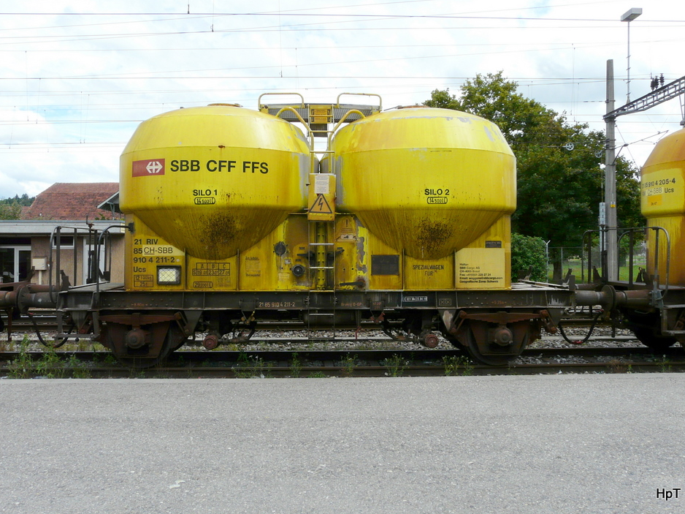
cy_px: 241
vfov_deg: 44.1
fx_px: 633
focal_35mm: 32
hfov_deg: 56.8
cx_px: 333
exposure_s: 1/400
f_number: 5.6
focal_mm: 4.9
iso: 100
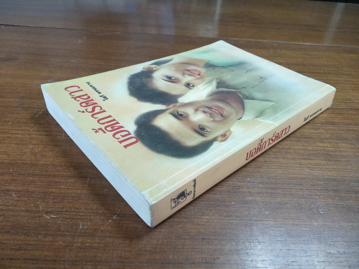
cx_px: 180
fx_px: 207
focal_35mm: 20
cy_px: 134
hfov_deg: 81.7
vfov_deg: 66.0
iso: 346
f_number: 2.2
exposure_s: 1/33
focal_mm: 3.46
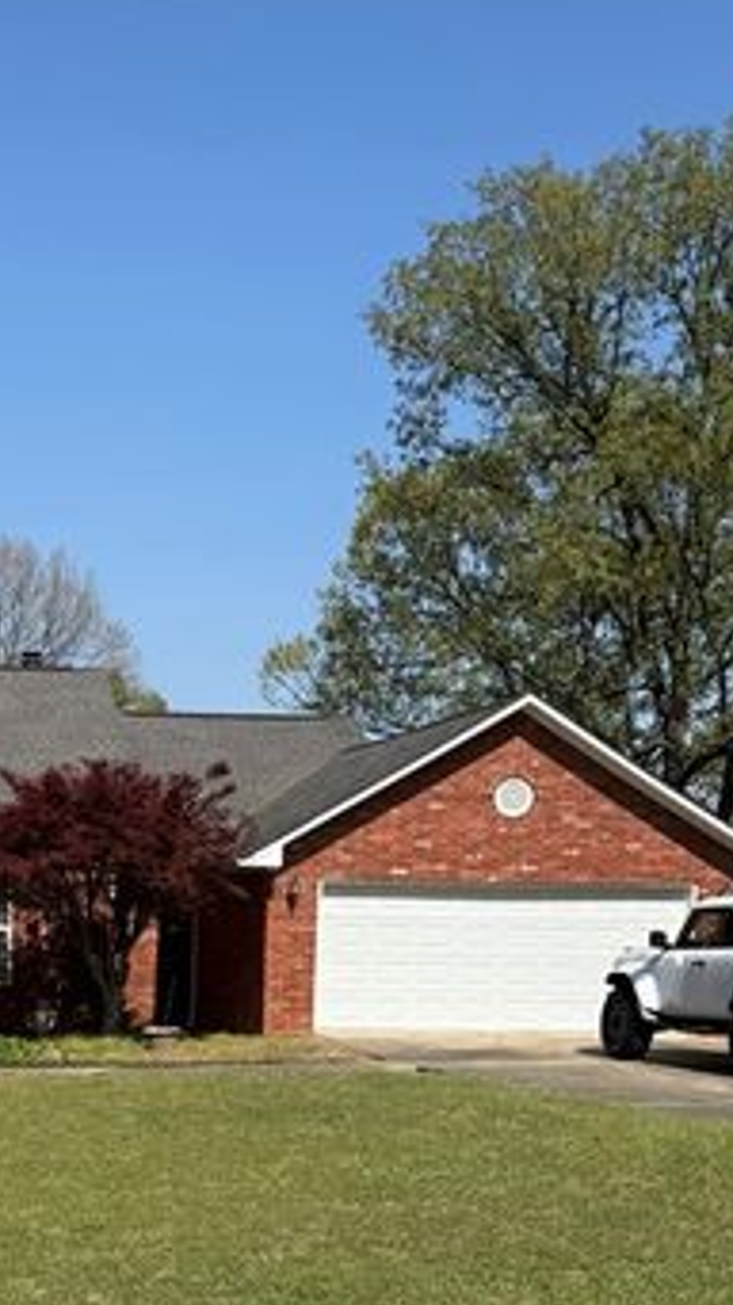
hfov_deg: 22.9
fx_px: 1765
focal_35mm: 51
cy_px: 1097
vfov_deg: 38.6
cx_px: 88
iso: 80
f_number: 1.78
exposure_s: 1/4975
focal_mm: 6.76
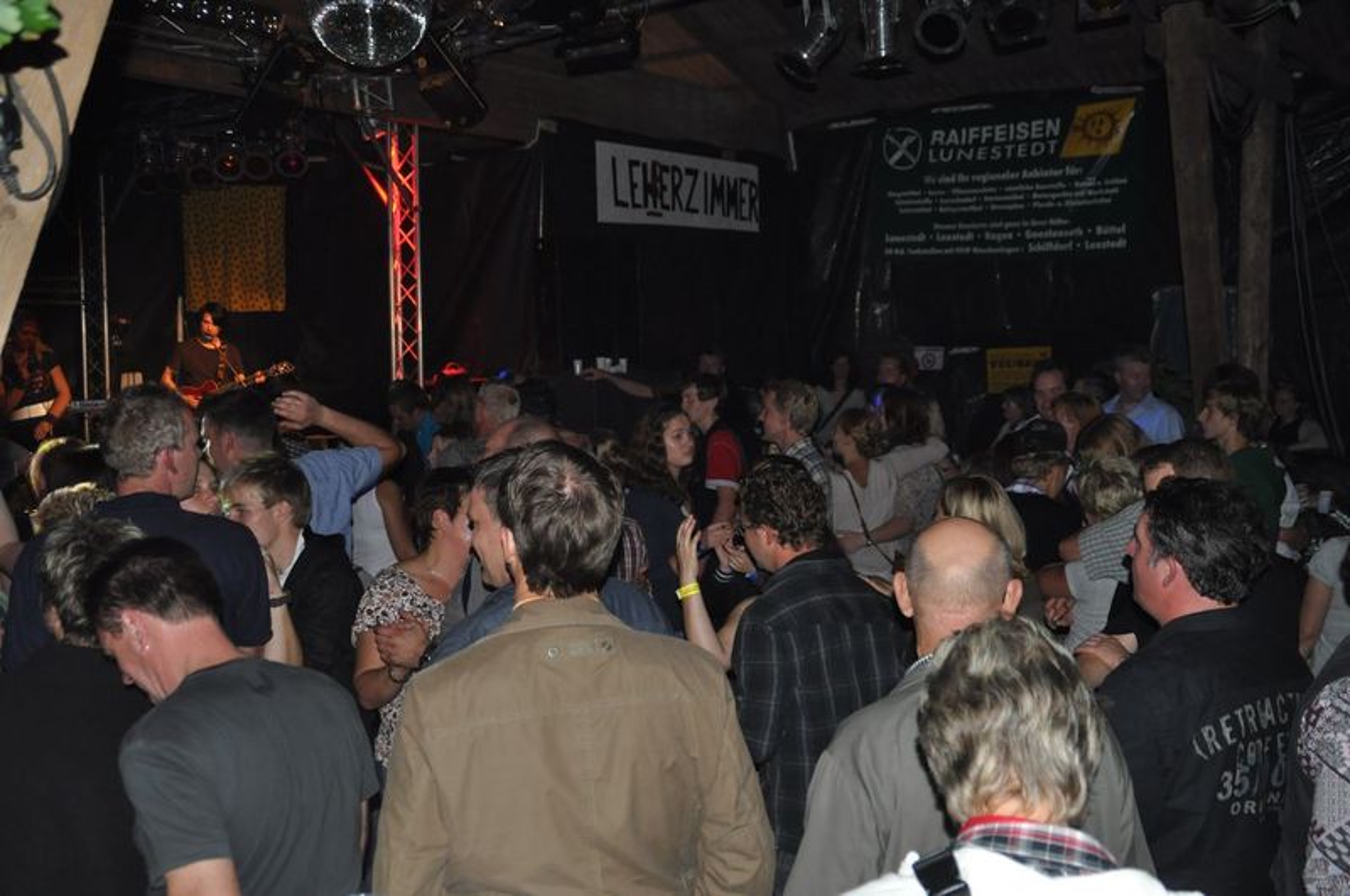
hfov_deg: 51.3
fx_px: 1404
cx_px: 675
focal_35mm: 38
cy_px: 448
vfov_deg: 35.4
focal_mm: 25
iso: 800
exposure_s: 1/60
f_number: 3.8
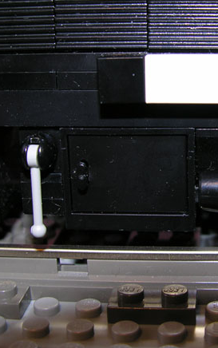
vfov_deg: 30.2
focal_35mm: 68
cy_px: 168
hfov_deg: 19.0
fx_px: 646
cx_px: 164
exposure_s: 1/60.1
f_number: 2.8
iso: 50
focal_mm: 8.9
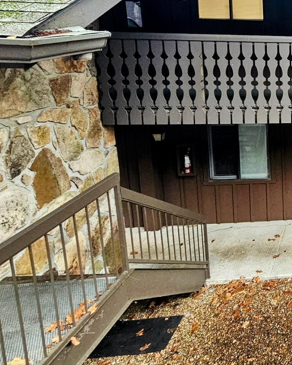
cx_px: 427
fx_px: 367
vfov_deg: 50.7
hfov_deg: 29.1
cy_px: 92
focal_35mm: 34
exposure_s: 1/60
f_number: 2.2
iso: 320
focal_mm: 2.2
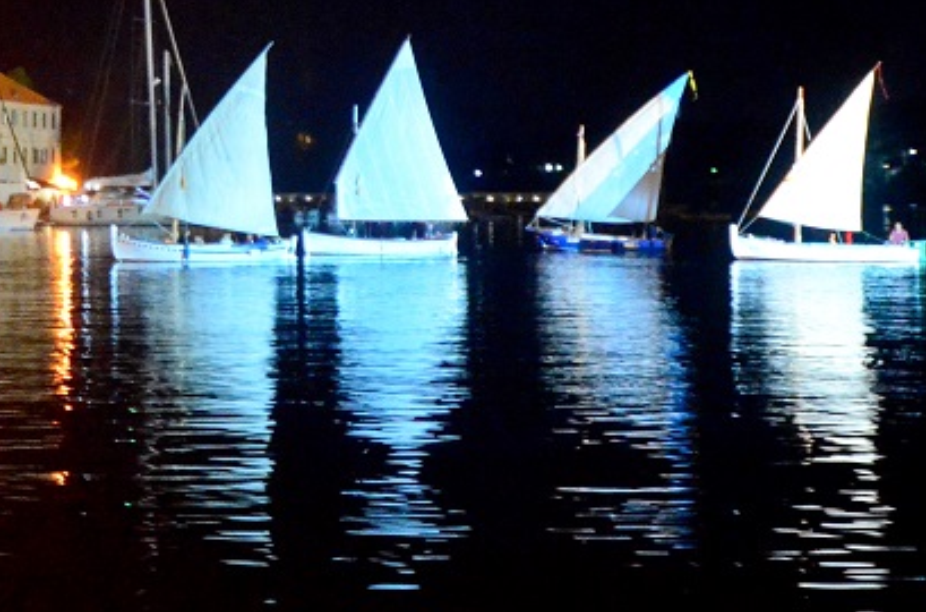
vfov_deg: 15.3
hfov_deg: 22.9
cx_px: 203
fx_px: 2257
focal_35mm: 88
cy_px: 128
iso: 6400
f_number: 4
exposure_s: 1/13
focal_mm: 24
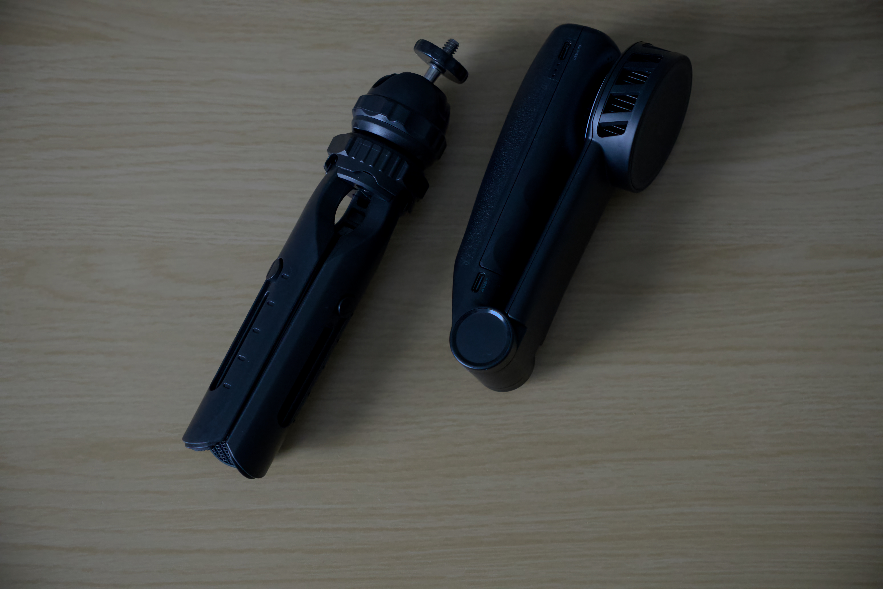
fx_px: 1262
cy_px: 294
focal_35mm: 51
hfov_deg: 38.6
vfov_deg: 26.3
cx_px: 442
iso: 5000
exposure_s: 1/60
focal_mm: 34.3
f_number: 4
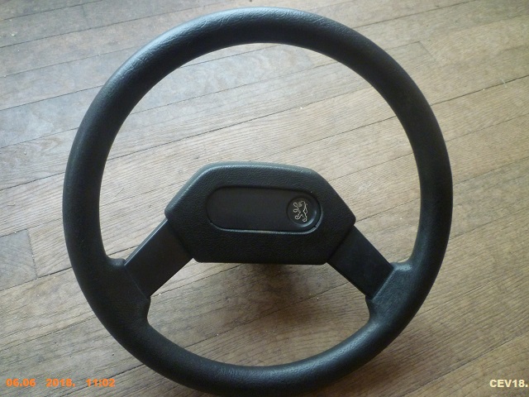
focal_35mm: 29
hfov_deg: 61.7
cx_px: 264
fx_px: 443
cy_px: 198
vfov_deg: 48.2
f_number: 3.3
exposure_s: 1/10
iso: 400
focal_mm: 5.2
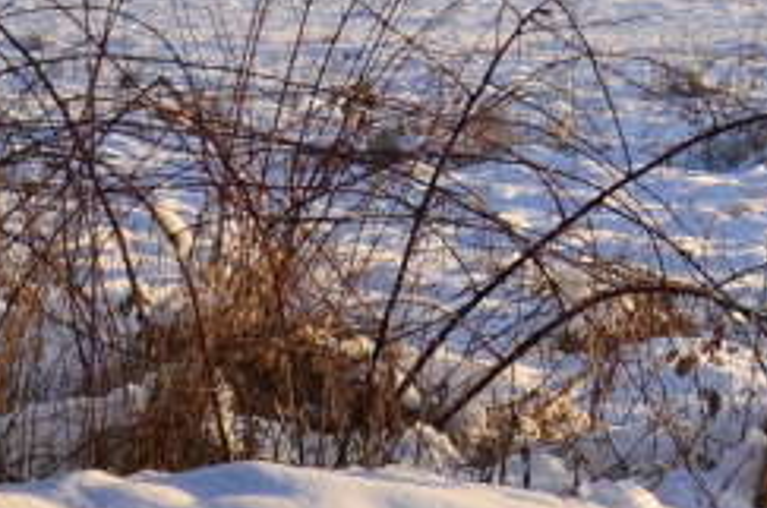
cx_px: 1850
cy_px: -327
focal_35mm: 296
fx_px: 6294
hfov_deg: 6.6
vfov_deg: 4.6
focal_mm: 40
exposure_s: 1/400
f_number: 5.6
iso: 100
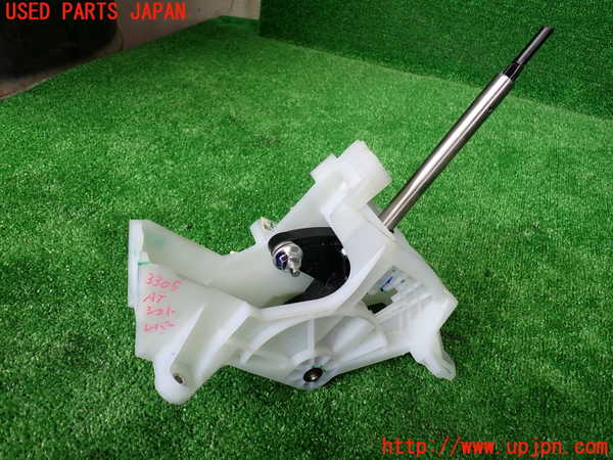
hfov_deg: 60.0
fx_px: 531
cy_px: 230
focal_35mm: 30
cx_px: 306
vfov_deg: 46.8
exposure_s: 1/100
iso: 200
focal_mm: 5.4
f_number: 2.3
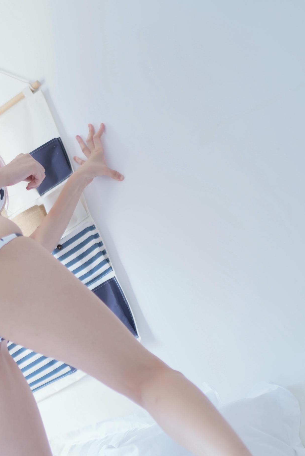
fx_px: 889
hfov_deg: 19.2
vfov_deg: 28.4
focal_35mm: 70
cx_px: 53
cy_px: 349
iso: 160
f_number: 1.4
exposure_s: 1/200
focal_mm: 35
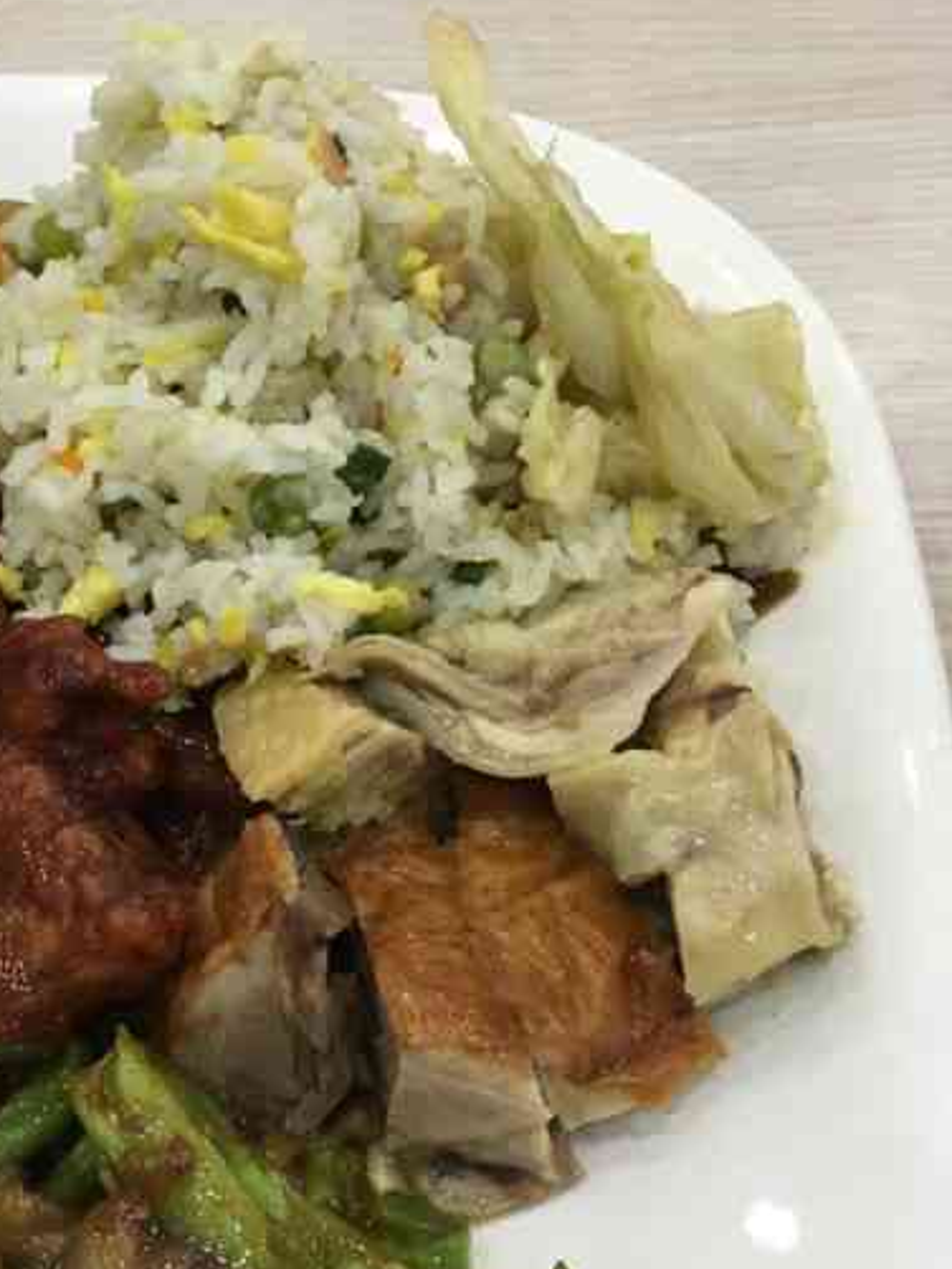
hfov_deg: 26.2
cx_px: 99
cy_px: 695
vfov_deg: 35.5
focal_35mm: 54
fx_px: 1979
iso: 80
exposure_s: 1/33
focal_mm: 4.15
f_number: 2.2
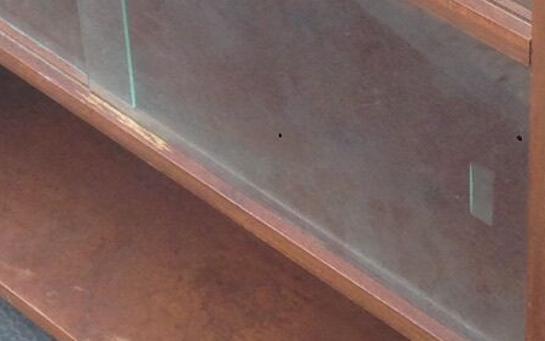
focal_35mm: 159
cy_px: -254
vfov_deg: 8.0
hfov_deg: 13.2
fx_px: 2362
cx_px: 312
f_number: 2.4
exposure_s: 1/125
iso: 50
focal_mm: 4.12
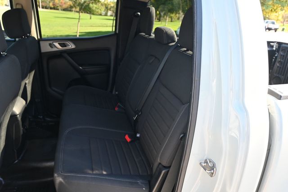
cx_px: 144
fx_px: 228
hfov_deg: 64.6
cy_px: 96
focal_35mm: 28
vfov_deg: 45.6
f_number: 3.8
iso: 450
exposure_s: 1/125
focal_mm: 19
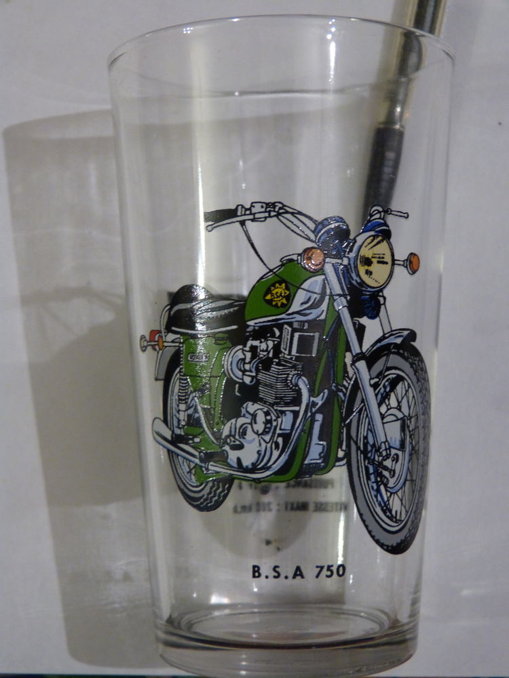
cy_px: 339
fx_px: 1216
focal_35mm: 62
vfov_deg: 31.2
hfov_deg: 23.7
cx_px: 254
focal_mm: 11
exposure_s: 1/8
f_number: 3.3
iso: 400
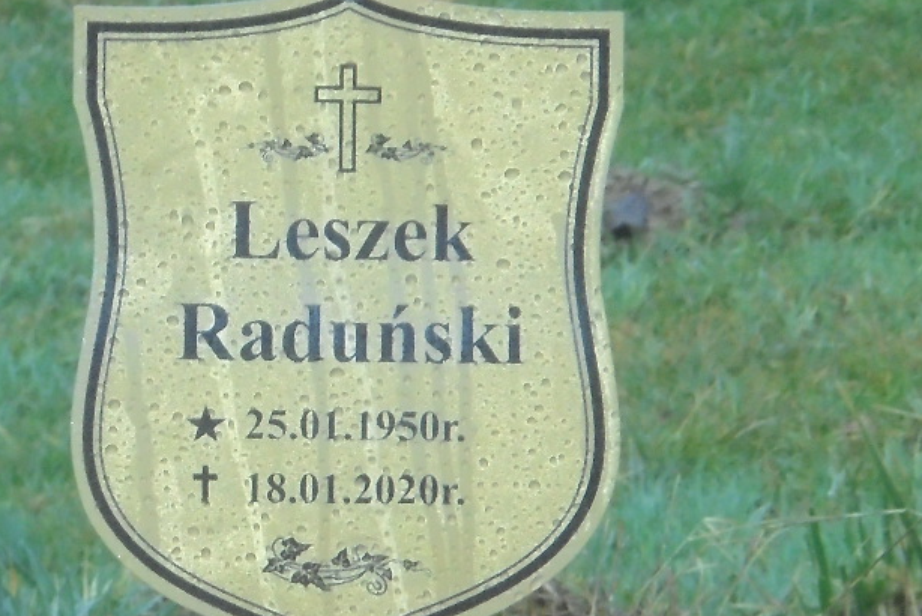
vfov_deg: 8.1
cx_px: 473
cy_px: 329
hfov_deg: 12.2
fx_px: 4330
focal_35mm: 169
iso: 320
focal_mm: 27.6
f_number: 6.5
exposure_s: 1/125
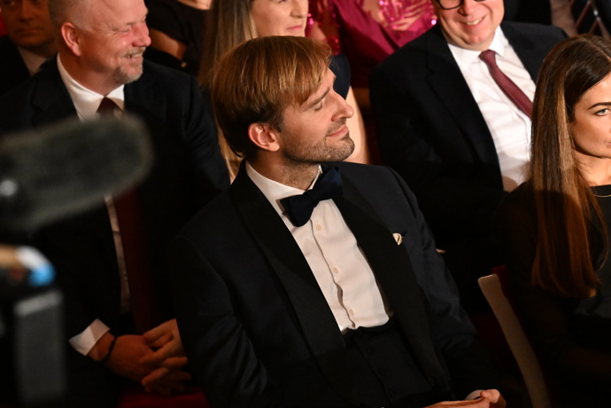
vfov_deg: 11.9
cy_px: 204
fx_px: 1952
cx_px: 306
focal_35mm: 115
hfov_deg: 17.8
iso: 8000
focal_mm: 77
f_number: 4.5
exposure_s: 1/125
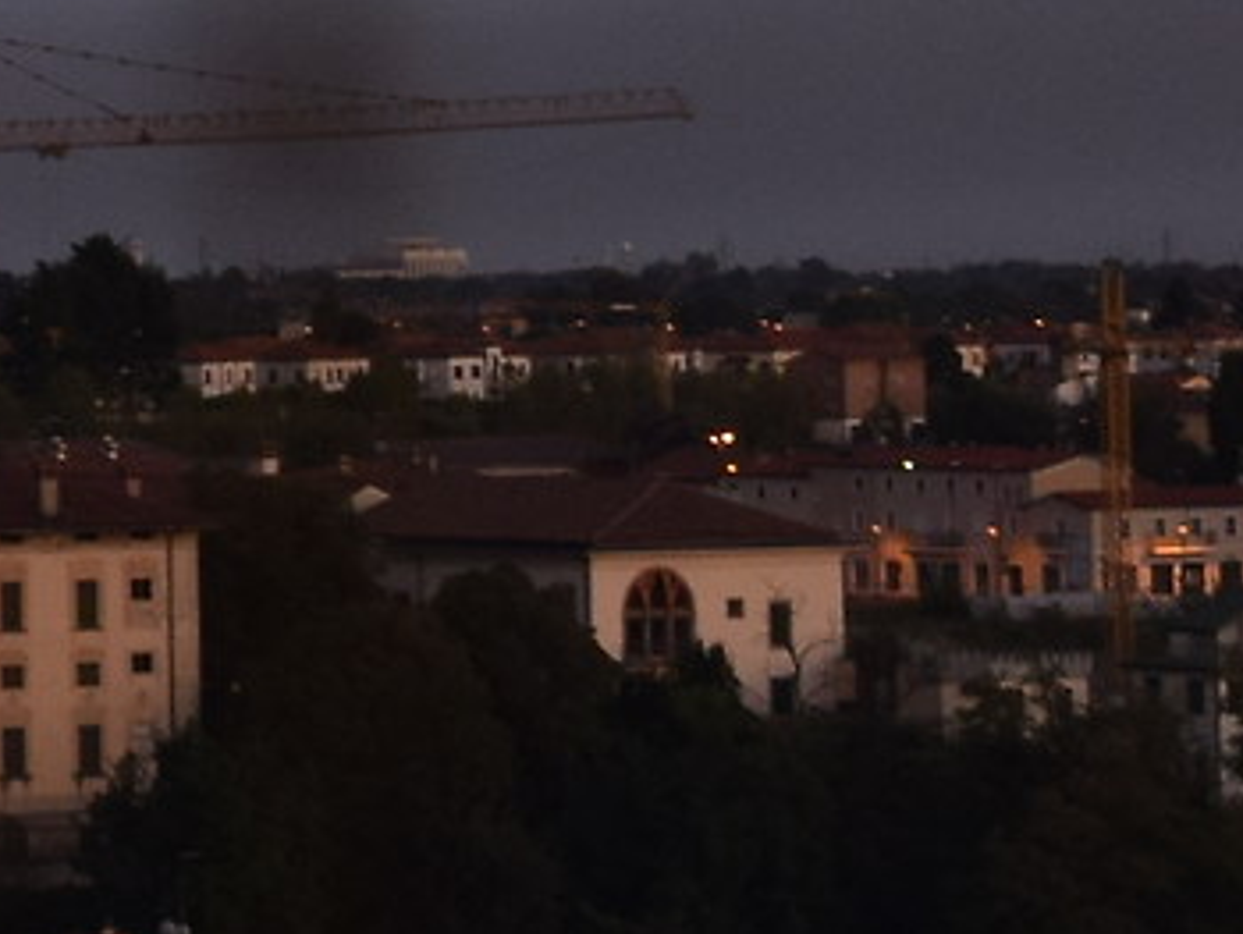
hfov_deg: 7.3
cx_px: -1534
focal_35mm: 257
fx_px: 9235
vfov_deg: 5.8
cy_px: 71
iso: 400
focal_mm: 26
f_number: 5
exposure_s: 1/25
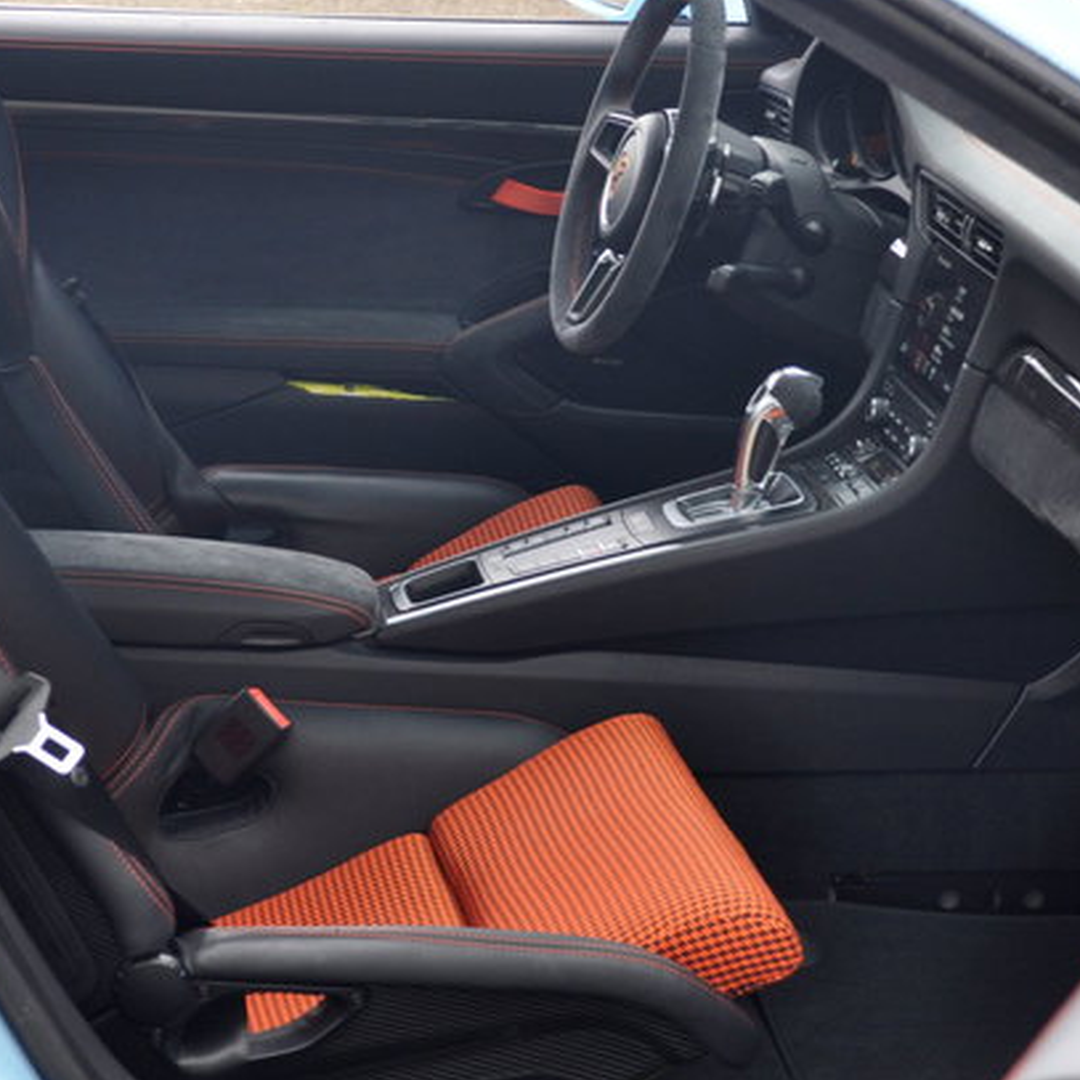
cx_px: 348
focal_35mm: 96
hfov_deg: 18.1
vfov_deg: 18.1
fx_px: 3389
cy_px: 509
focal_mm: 40
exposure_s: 1/30
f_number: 4.2
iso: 500
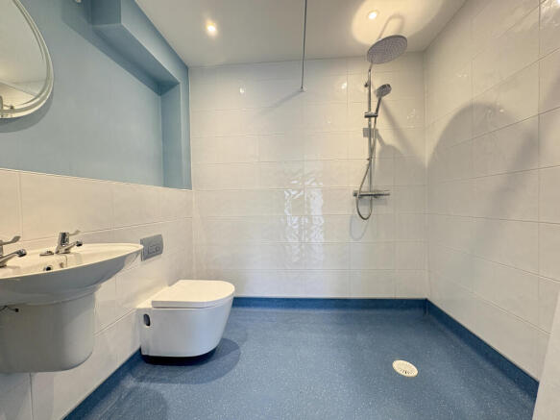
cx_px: 280
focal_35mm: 14
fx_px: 226
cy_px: 210
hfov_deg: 102.1
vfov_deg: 85.7
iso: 200
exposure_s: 1/50
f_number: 2.2
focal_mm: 2.22
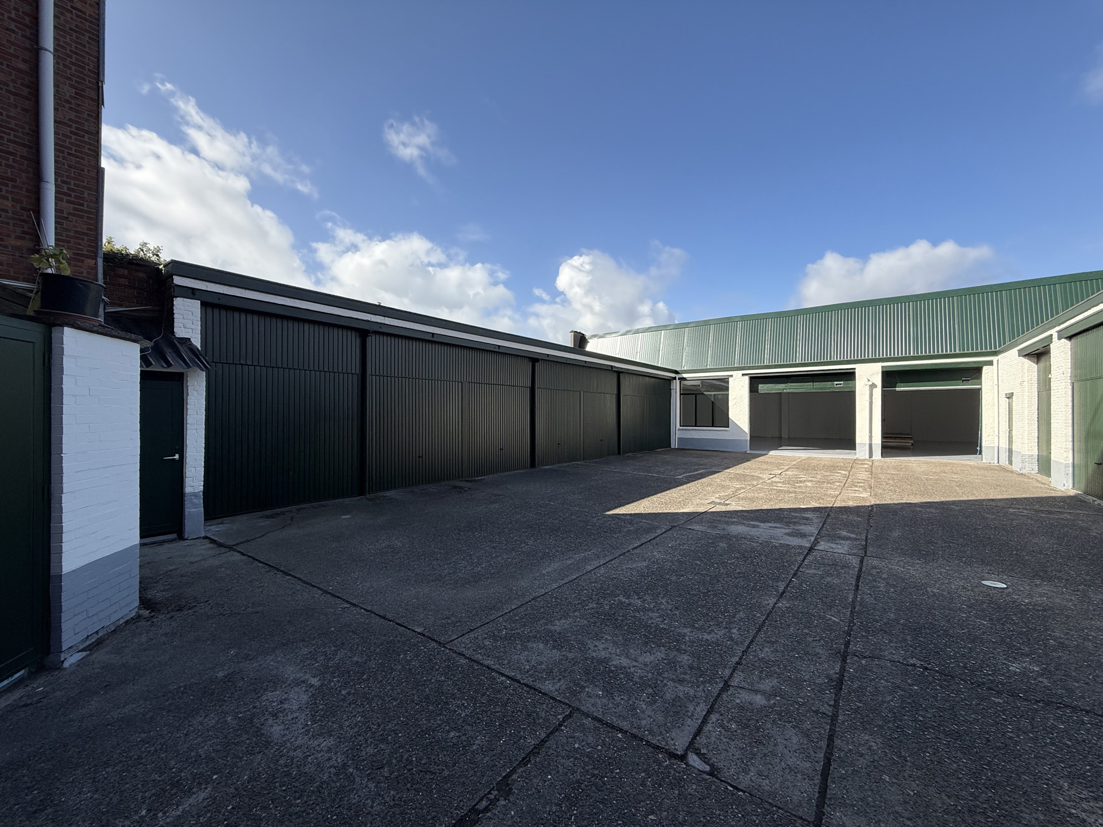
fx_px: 446
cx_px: 552
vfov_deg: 85.7
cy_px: 414
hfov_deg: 102.1
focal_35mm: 14
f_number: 2.2
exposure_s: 1/1189
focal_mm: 2.22
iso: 50
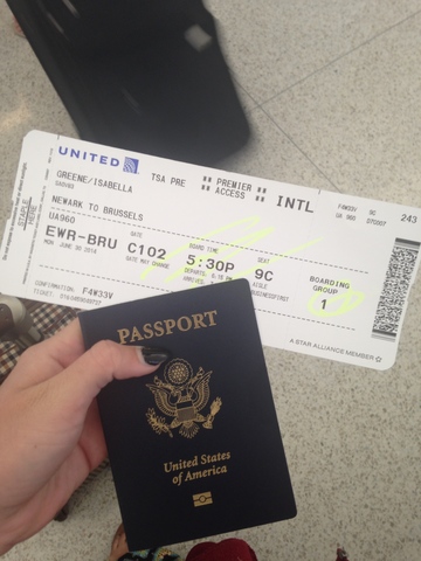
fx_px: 535
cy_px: 280
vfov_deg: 55.4
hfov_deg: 42.9
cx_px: 210
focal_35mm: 33
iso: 50
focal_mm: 4.12
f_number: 2.4
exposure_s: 1/20
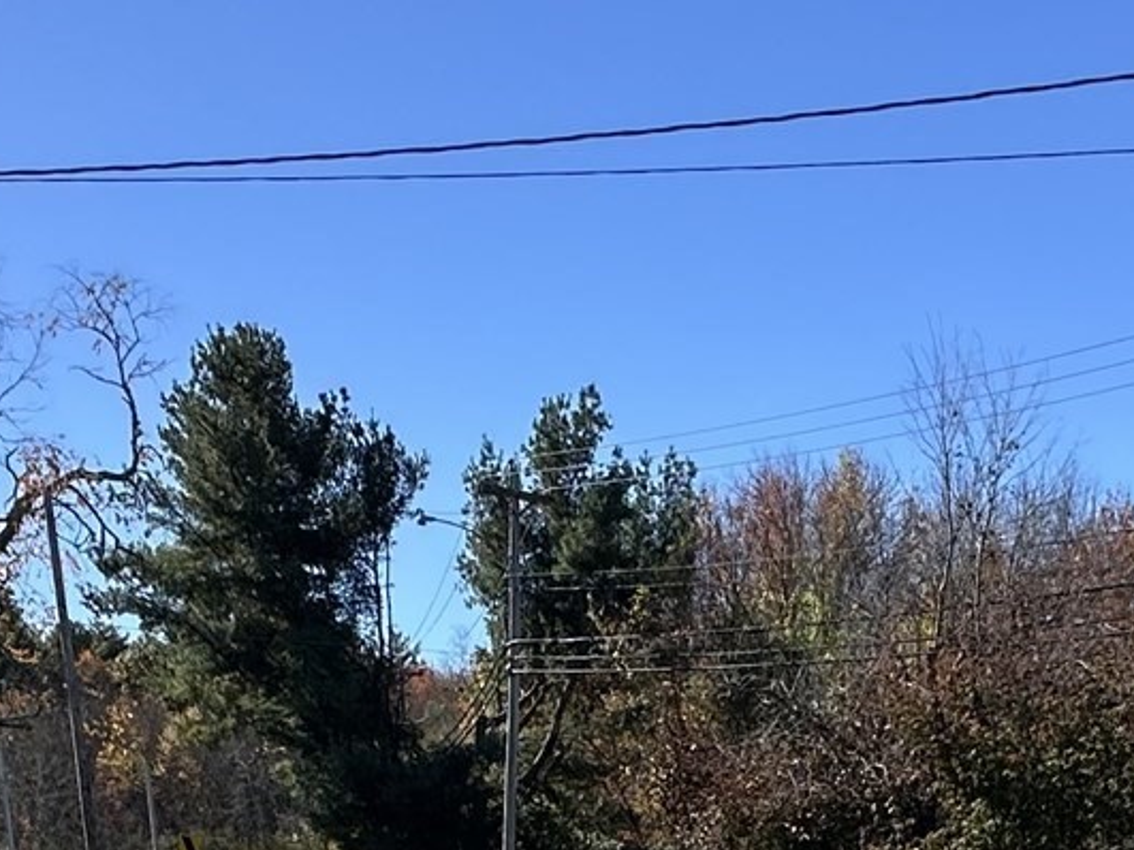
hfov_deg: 35.5
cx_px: 651
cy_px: 1504
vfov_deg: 20.1
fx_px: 1769
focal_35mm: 54
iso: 40
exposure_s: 1/1401
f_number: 2.2
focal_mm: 2.22
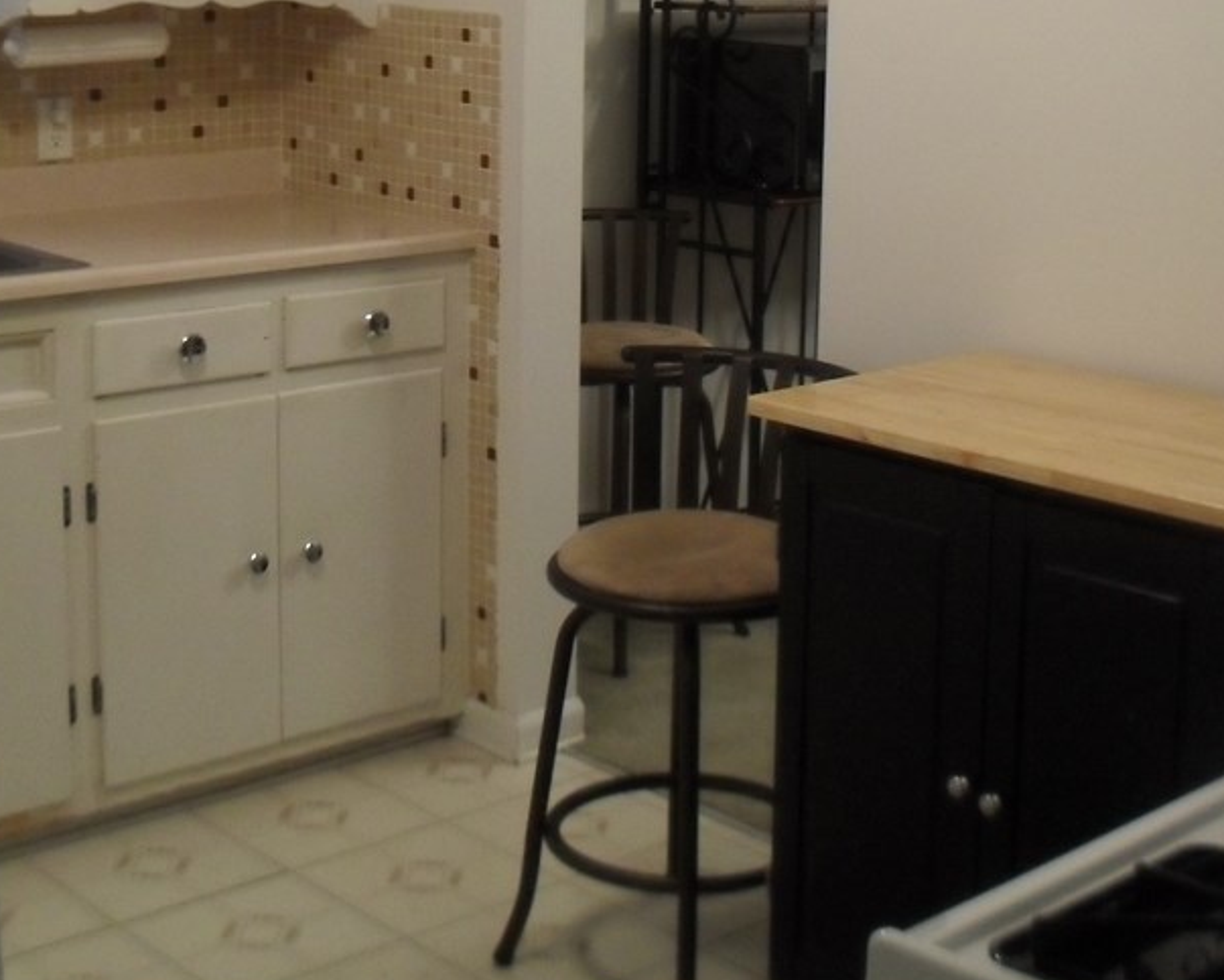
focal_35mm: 58
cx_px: 751
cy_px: 223
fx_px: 2102
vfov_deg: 25.9
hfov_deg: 32.3
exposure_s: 1/15
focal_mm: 6.3
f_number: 3.2
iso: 240
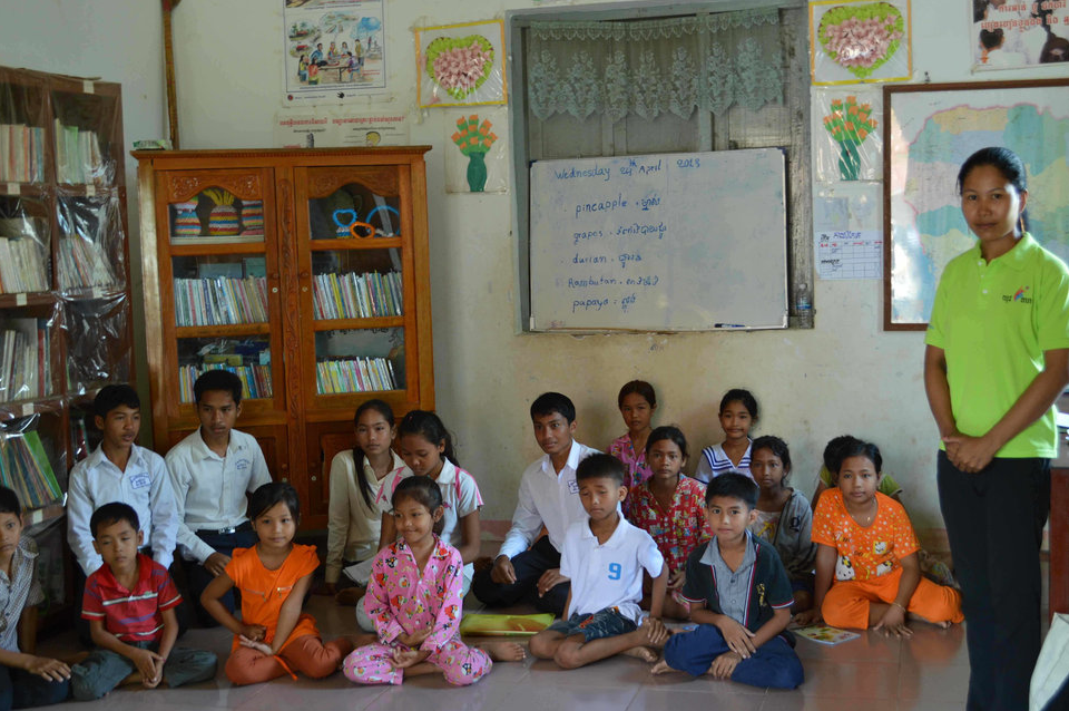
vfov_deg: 28.0
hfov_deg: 41.1
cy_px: 361
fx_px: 1424
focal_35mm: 48
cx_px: 549
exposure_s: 1/15
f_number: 4.5
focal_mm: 30
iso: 450
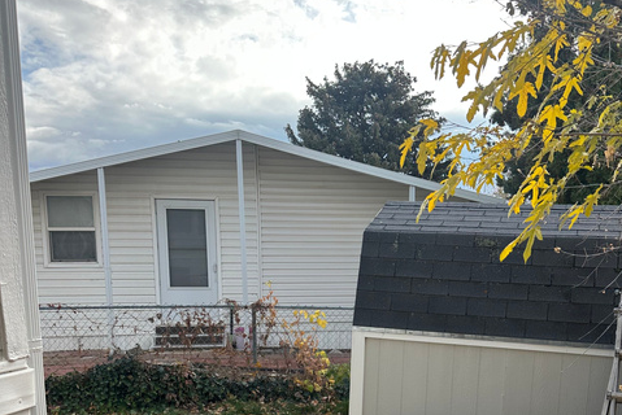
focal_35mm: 40
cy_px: 357
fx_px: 692
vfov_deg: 32.1
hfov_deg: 48.1
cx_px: 373
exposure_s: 1/1339
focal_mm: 6.86
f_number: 1.78
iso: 80
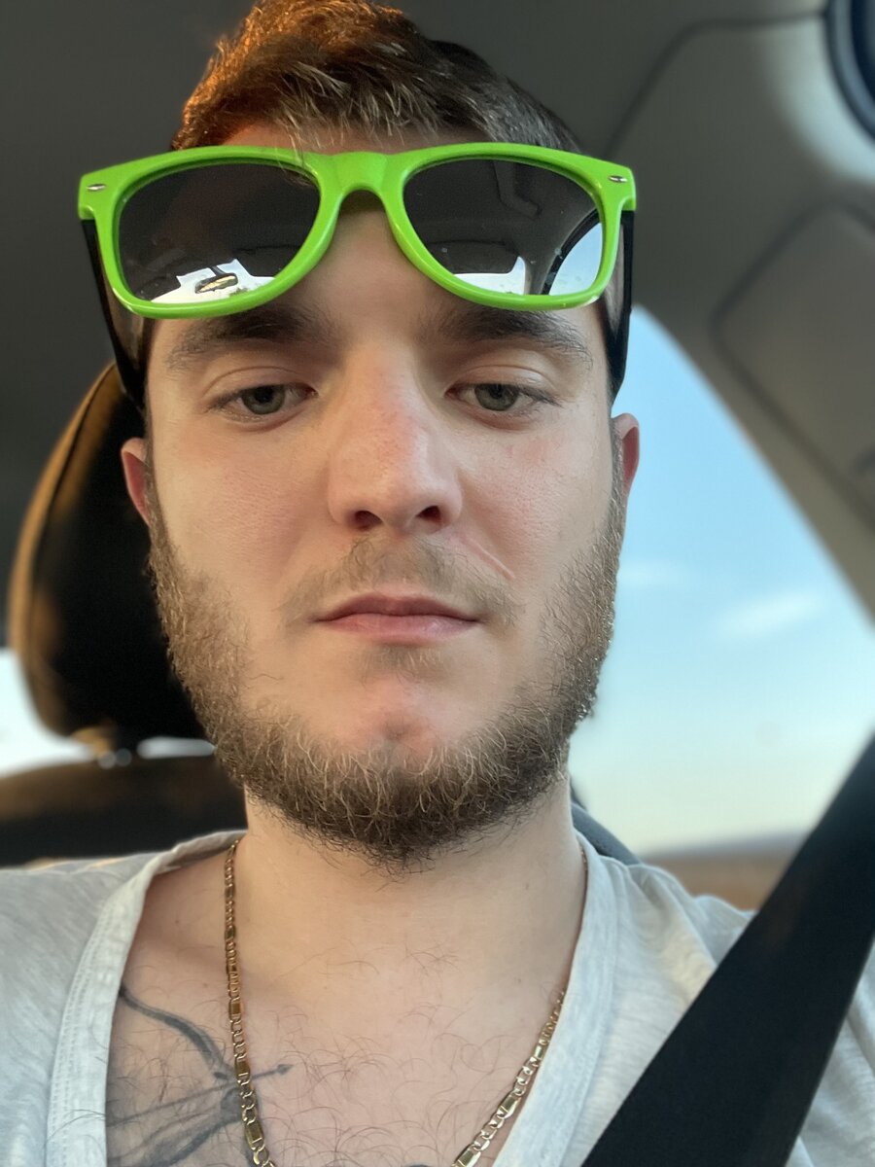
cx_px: 438
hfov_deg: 46.8
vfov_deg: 60.0
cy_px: 584
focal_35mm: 30
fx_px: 1011
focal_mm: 2.71
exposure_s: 1/60
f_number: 2.2
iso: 100
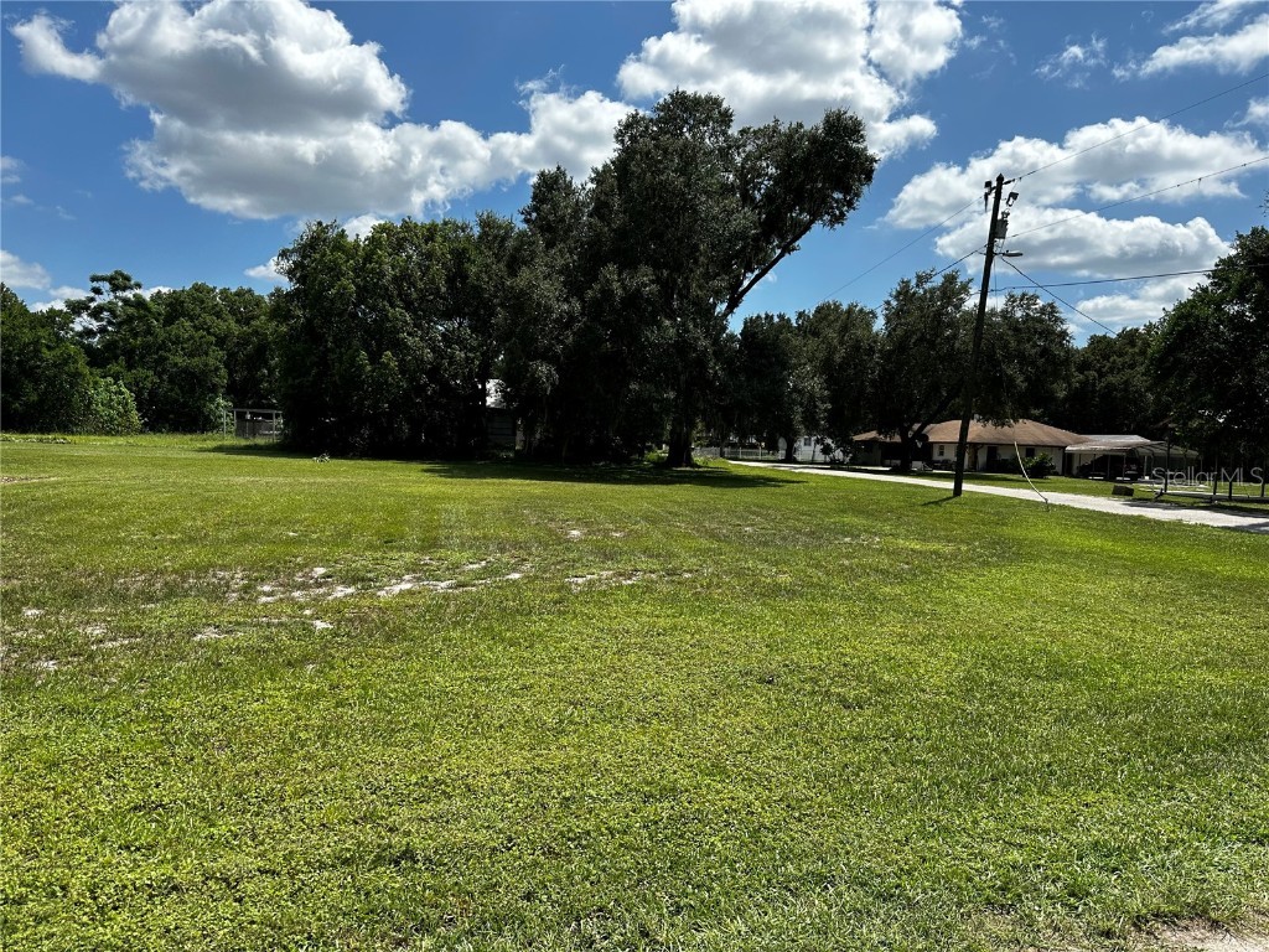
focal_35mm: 24
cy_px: 476
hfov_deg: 71.6
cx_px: 634
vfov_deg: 56.8
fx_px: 880
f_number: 1.78
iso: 80
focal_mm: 6.86
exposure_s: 1/4184
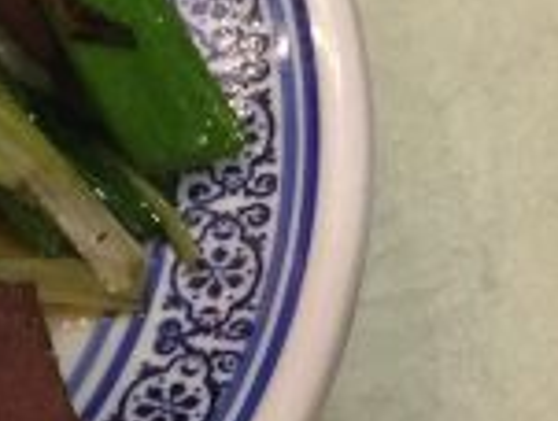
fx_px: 2165
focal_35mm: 134
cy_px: 105
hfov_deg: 12.1
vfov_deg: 11.1
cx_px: -732
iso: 100
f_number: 2.2
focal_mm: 4.15
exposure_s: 1/17
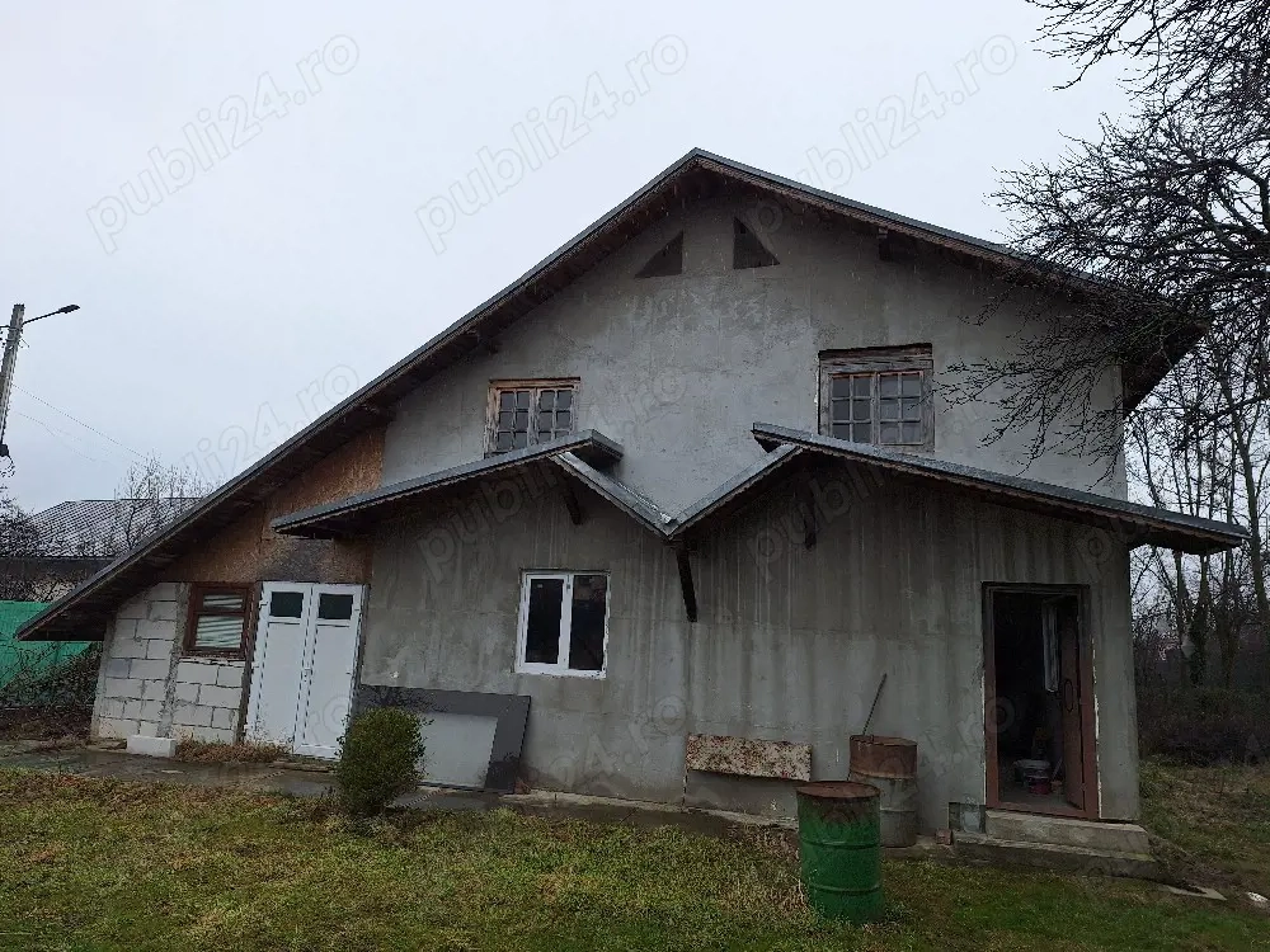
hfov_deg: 73.9
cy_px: 476
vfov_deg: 58.9
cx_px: 635
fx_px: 844
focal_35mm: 23
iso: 40
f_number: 1.8
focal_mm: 5.54
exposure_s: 1/385
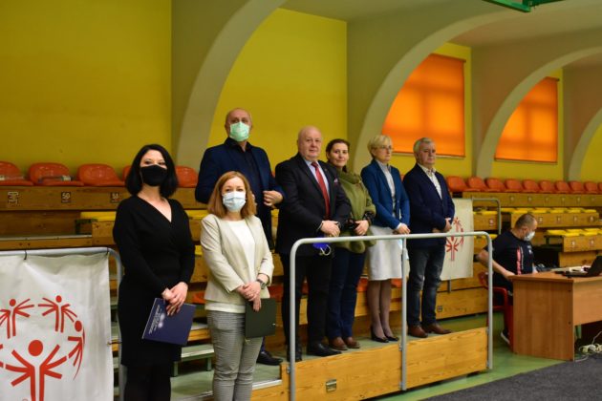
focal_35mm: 45
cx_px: 301
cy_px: 200
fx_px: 752
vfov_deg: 29.9
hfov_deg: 43.6
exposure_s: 1/80
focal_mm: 30
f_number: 4.2
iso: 2000
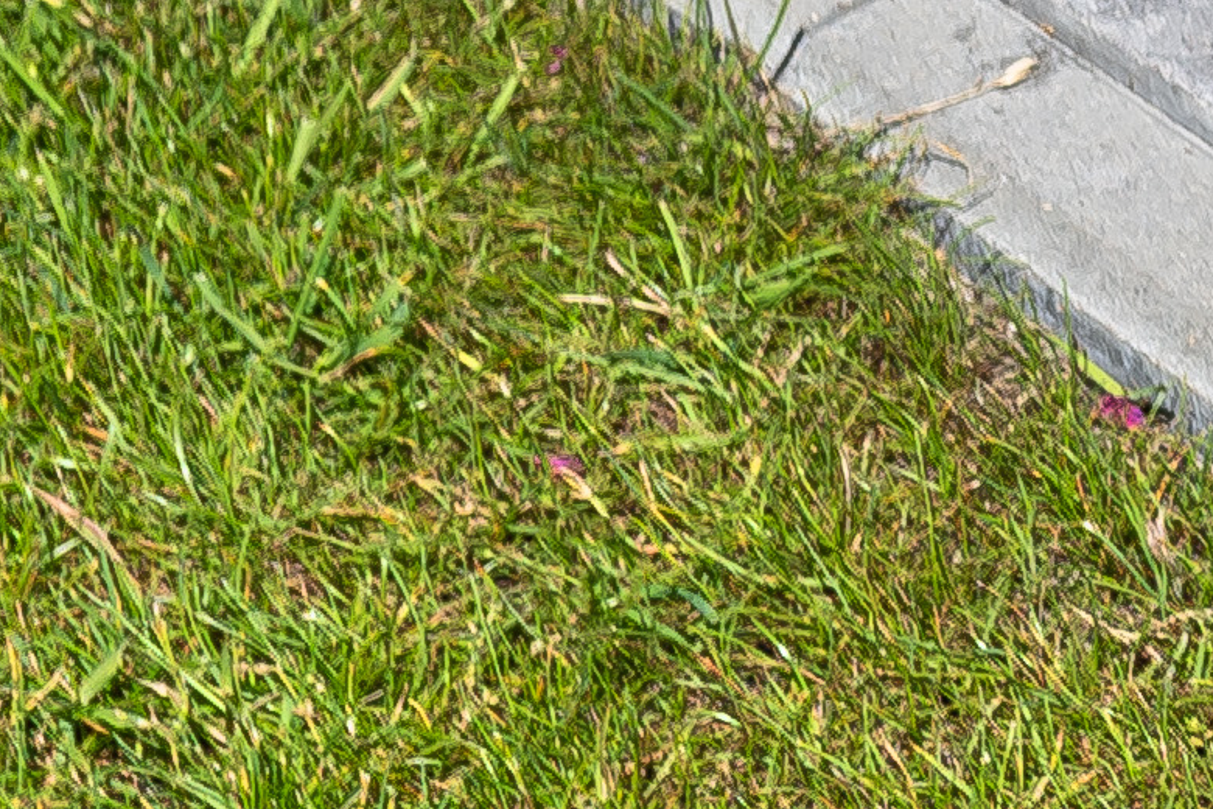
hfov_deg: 7.0
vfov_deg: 5.0
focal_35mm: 270
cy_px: -848
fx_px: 9097
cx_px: 3412
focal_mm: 35
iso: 100
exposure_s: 1/500
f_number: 5.6
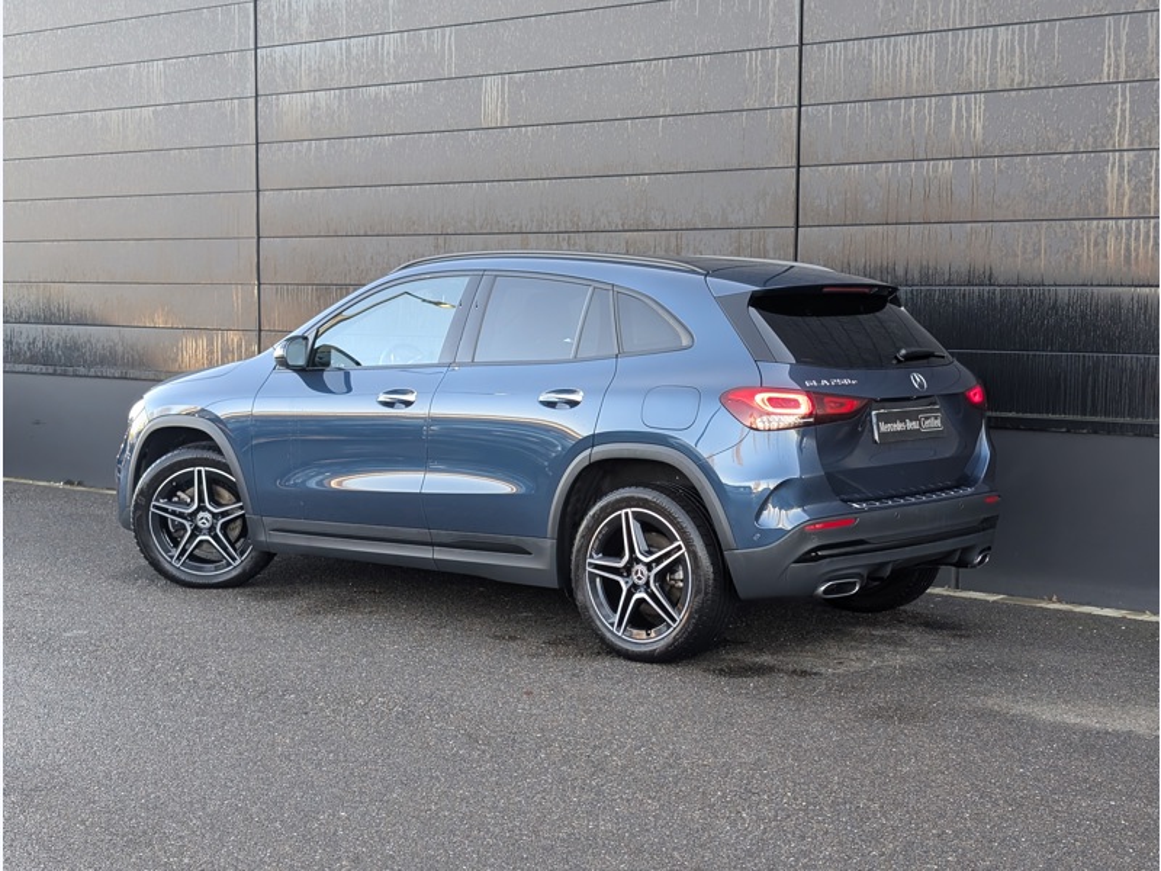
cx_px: 580
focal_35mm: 49
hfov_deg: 38.9
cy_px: 436
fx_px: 1643
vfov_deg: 29.7
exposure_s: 1/366
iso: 169
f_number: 1.68
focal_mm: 6.9
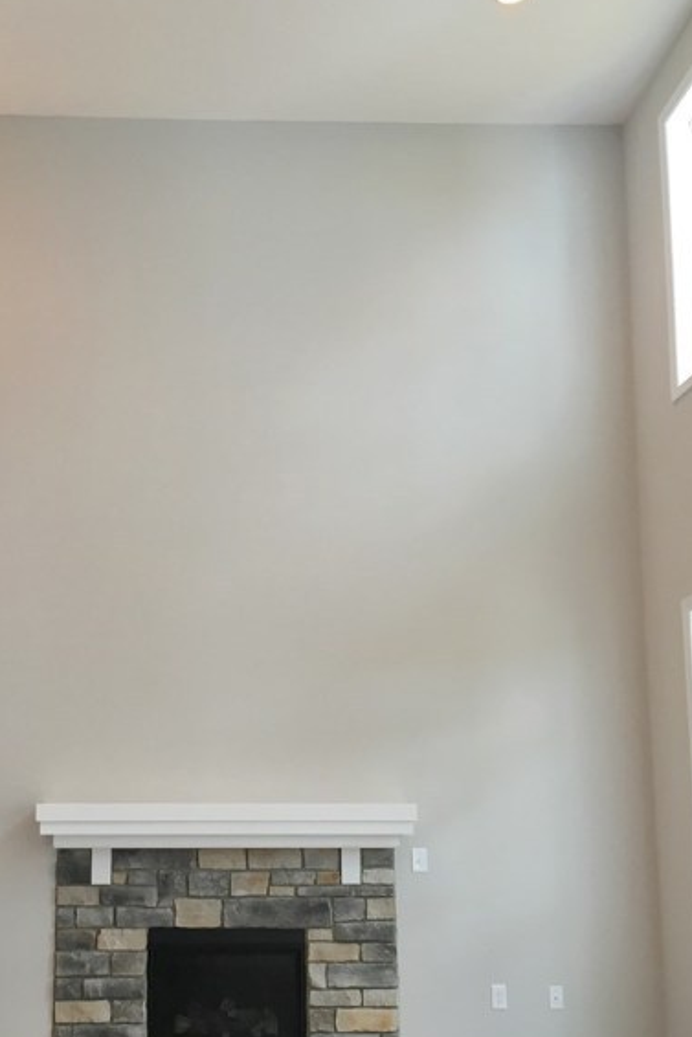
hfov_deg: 32.4
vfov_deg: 47.0
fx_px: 1181
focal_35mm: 41
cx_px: 231
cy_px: 650
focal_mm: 4.15
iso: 50
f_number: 2.2
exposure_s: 1/30
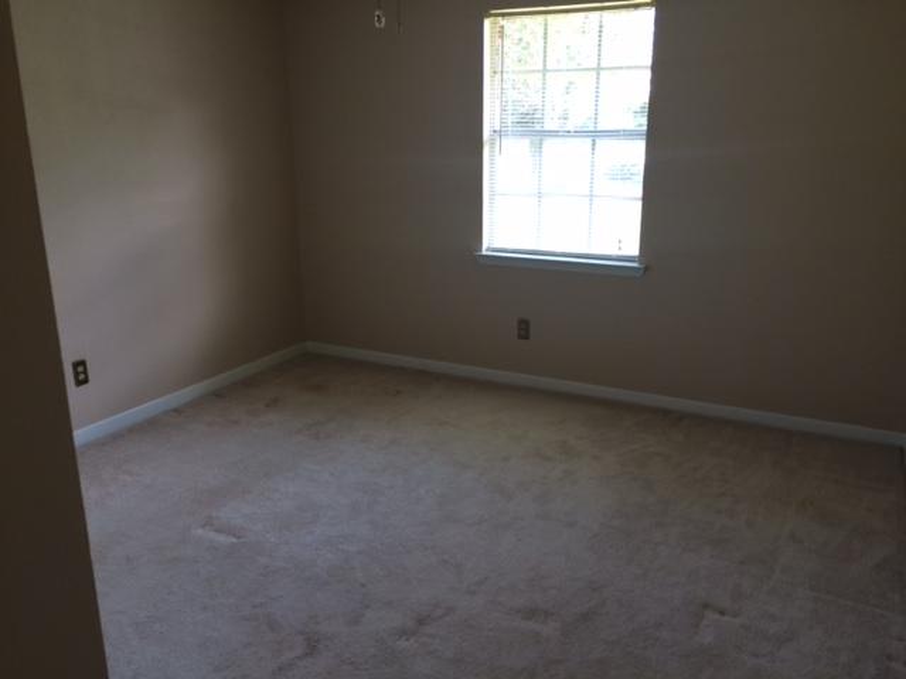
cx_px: 453
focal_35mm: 29
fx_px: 759
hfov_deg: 61.7
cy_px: 340
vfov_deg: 48.2
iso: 32
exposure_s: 1/40
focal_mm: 4.15
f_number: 2.2
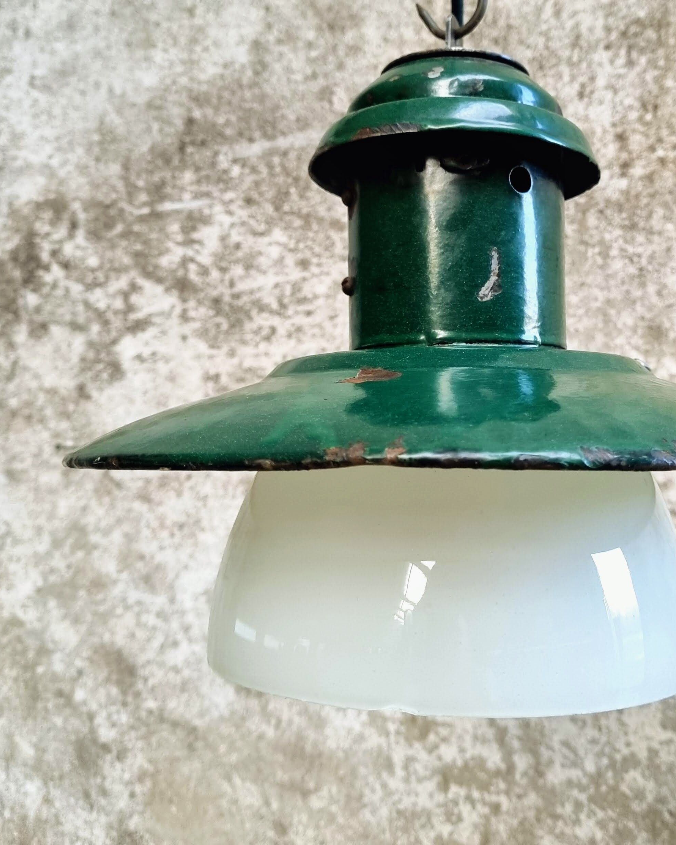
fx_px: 950
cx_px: 461
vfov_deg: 47.8
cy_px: 368
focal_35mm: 38
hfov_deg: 38.6
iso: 160
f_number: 1.8
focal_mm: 6.7
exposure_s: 1/100
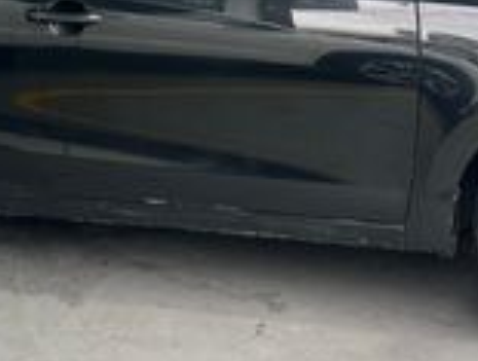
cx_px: 241
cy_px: -15
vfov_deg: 18.2
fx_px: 1093
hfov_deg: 24.7
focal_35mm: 79
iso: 100
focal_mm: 5.7
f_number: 1.5
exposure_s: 1/120
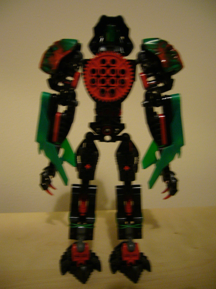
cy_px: 144
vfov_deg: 52.6
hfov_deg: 40.7
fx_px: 291
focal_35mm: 35
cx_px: 108
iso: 200
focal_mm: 5.8
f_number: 2.8
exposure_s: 1/6
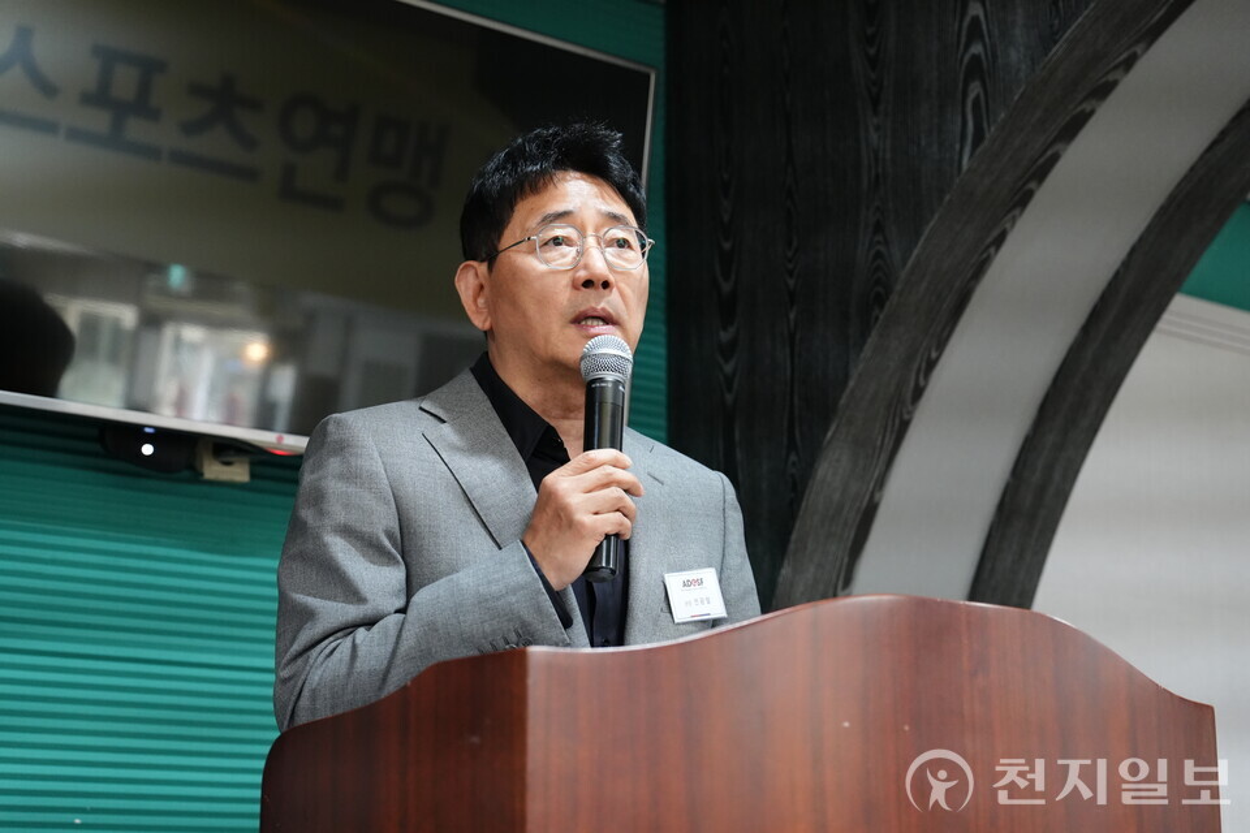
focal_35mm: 61
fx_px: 2118
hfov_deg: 32.9
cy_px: 416
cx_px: 625
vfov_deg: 22.3
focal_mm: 61
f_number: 4
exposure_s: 1/80
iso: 3200
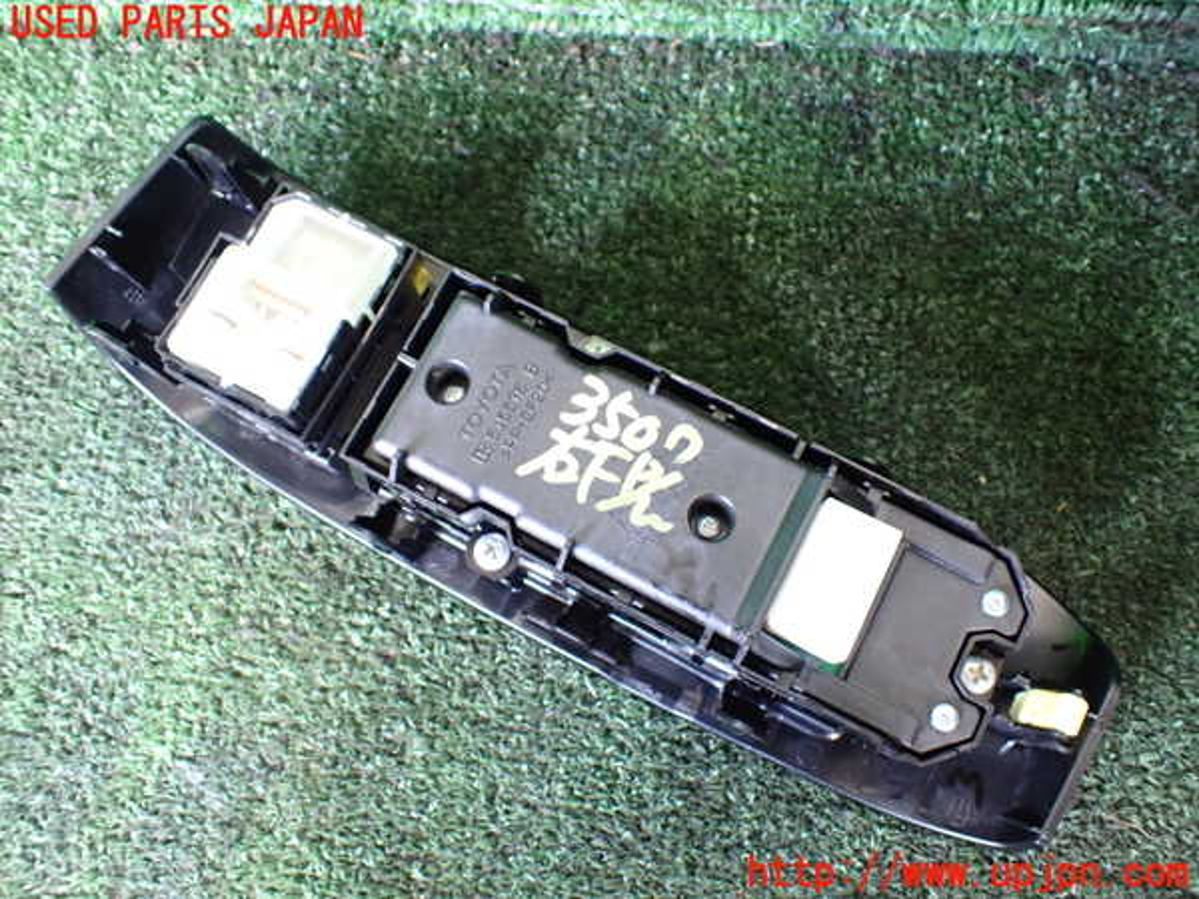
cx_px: 600
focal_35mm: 30
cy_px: 450
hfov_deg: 60.0
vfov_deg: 46.8
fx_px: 1039
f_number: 2.3
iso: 800
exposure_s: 1/30
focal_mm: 5.4
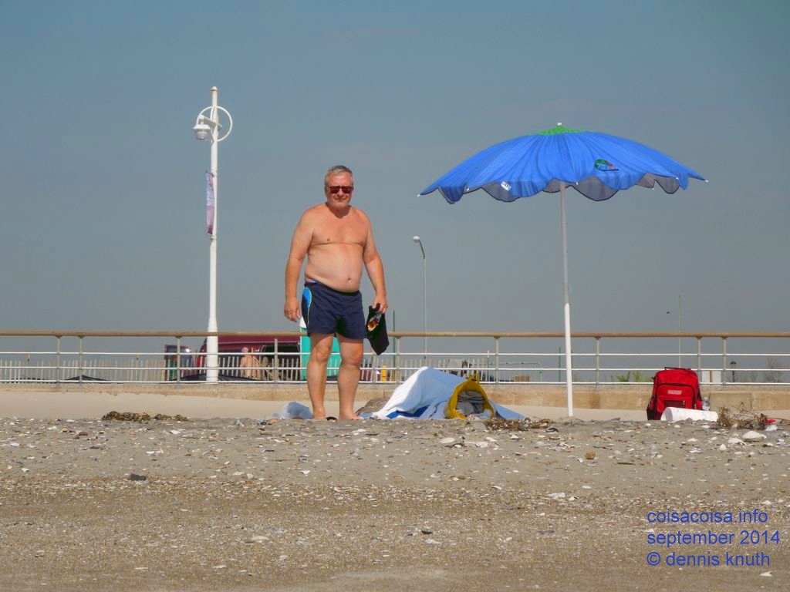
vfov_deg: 8.7
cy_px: 296
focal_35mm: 170
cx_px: 395
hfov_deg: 11.6
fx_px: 3880
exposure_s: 1/250
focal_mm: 30.6
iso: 100
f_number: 10
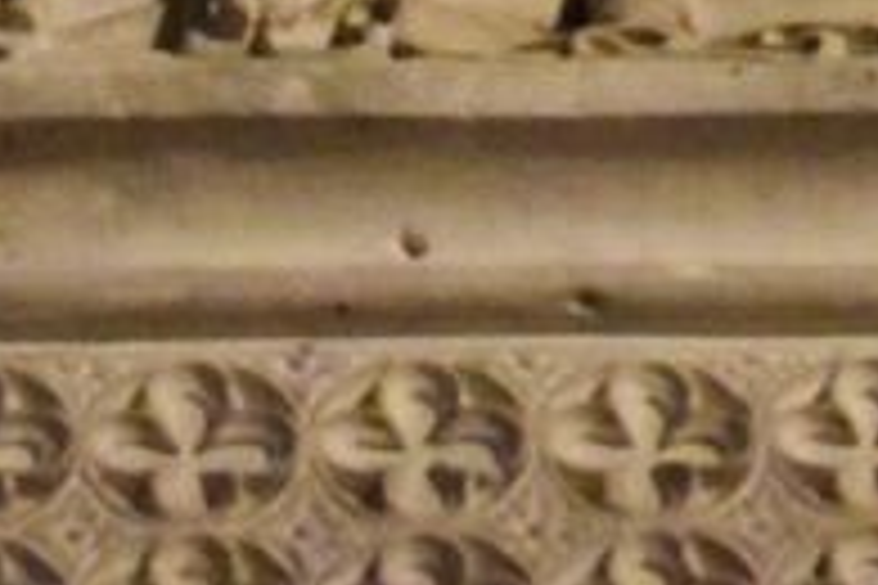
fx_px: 10845
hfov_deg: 4.6
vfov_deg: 3.1
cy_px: -644
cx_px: 1094
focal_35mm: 445
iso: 12800
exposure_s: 1/50
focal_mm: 55
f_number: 5.6
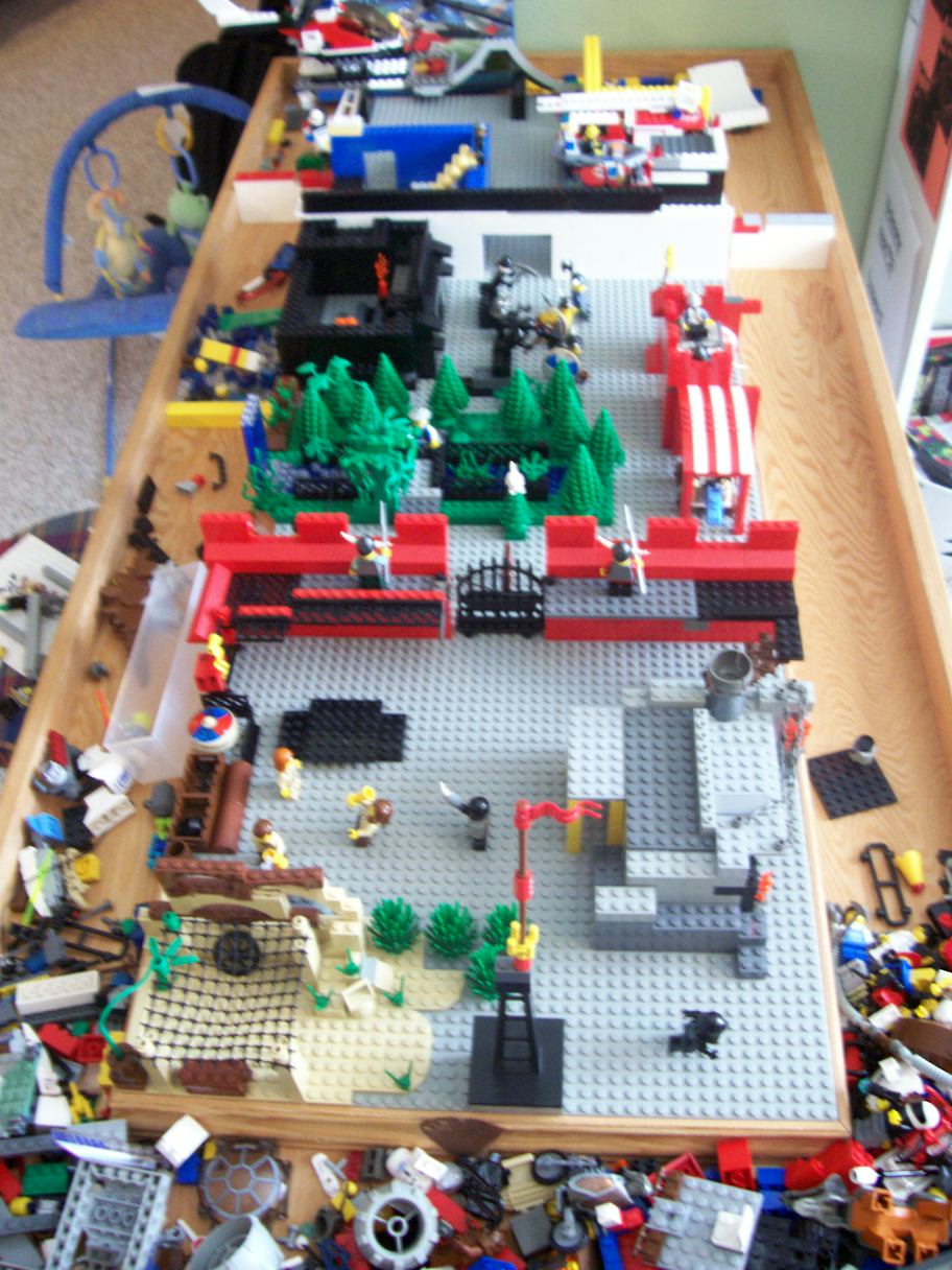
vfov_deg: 54.0
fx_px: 1247
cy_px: 635
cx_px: 476
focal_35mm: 34
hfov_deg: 41.8
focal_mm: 5.6
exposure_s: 1/9.2
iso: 160
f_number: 2.7
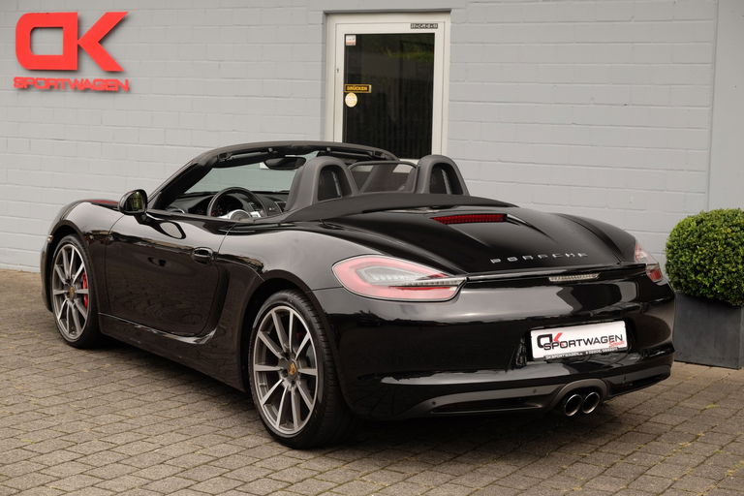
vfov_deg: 20.3
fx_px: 1385
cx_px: 372
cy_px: 248
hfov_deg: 30.1
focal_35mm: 67
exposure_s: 1/220
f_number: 5.6
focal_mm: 44.4
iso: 200
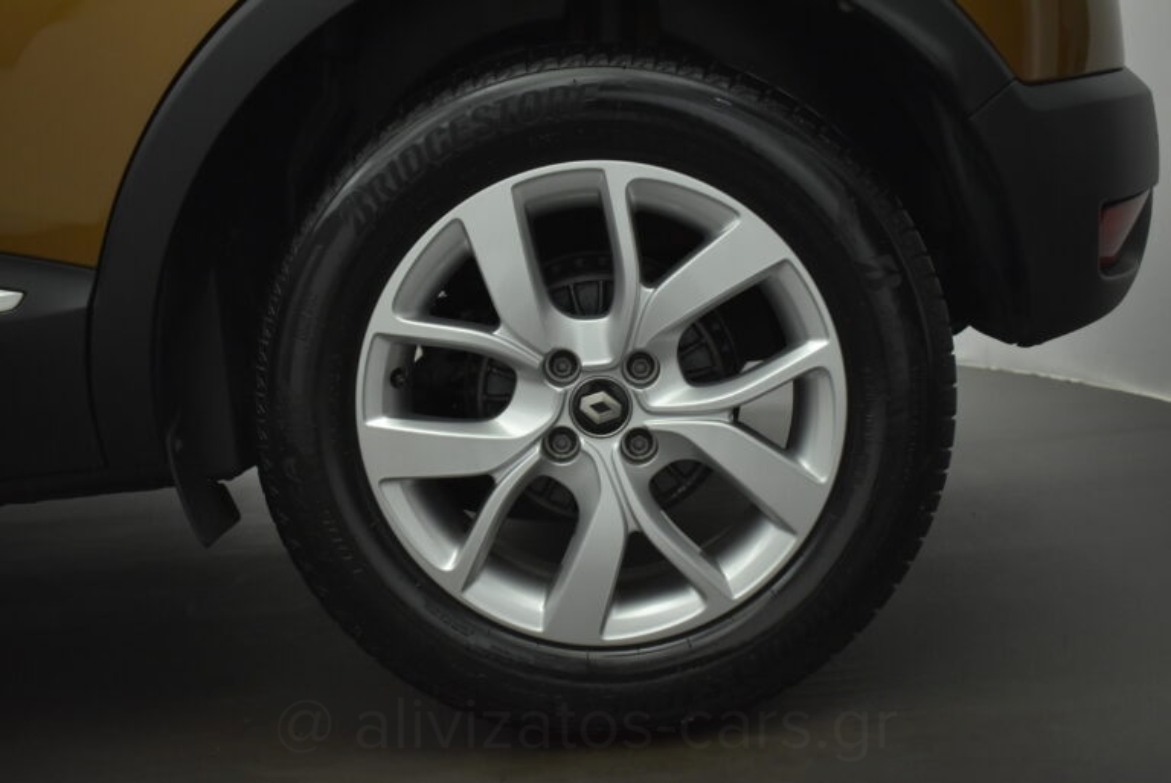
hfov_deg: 47.9
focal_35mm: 40
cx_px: 586
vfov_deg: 33.1
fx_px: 1318
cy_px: 392
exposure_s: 1/250
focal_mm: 27
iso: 1600
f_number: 4
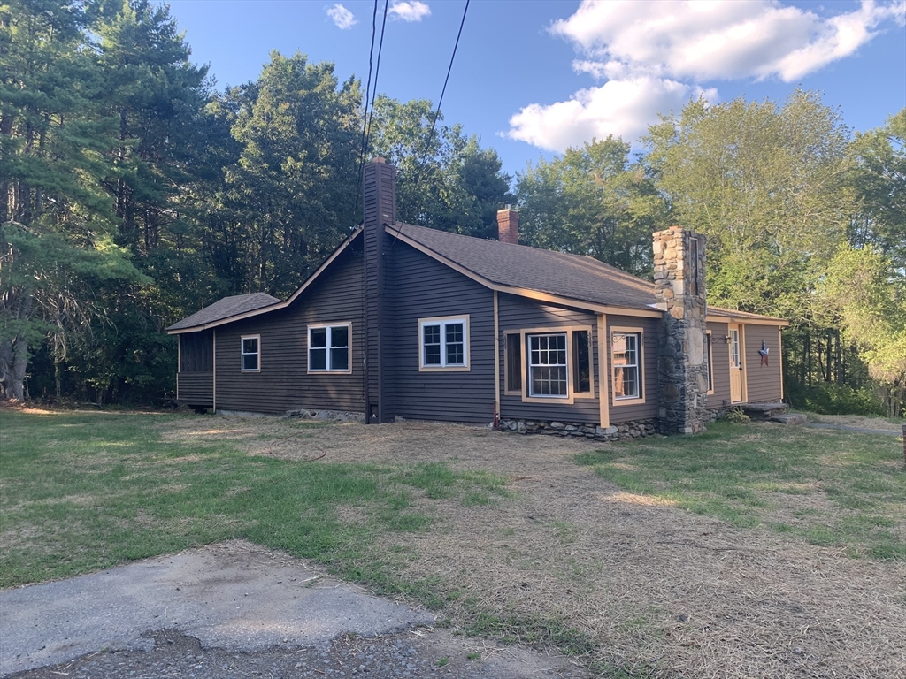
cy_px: 340
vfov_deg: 53.1
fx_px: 680
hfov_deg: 67.3
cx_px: 453
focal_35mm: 26
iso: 25
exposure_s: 1/257
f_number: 1.8
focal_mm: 4.25
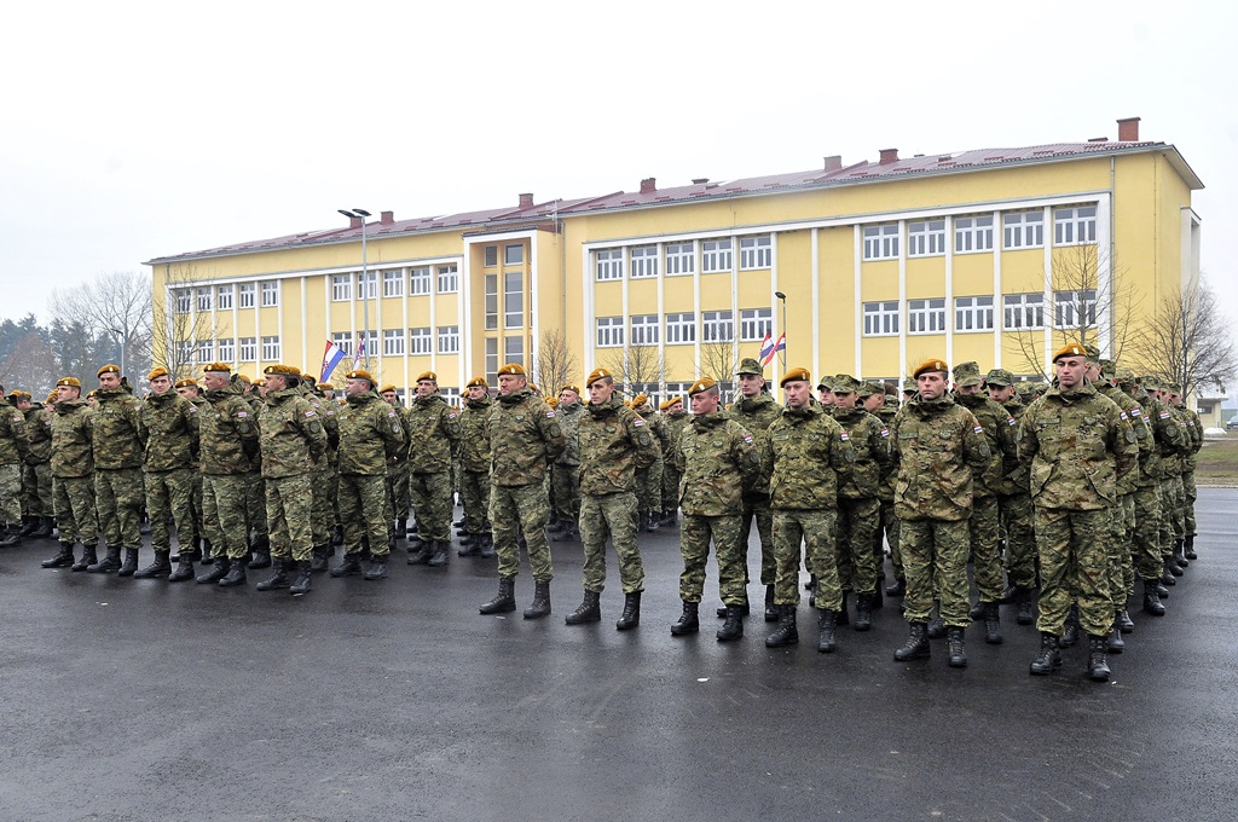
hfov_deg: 55.2
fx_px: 1185
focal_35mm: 34
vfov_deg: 38.3
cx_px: 619
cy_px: 411
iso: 1250
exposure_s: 1/250
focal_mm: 23
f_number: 7.1
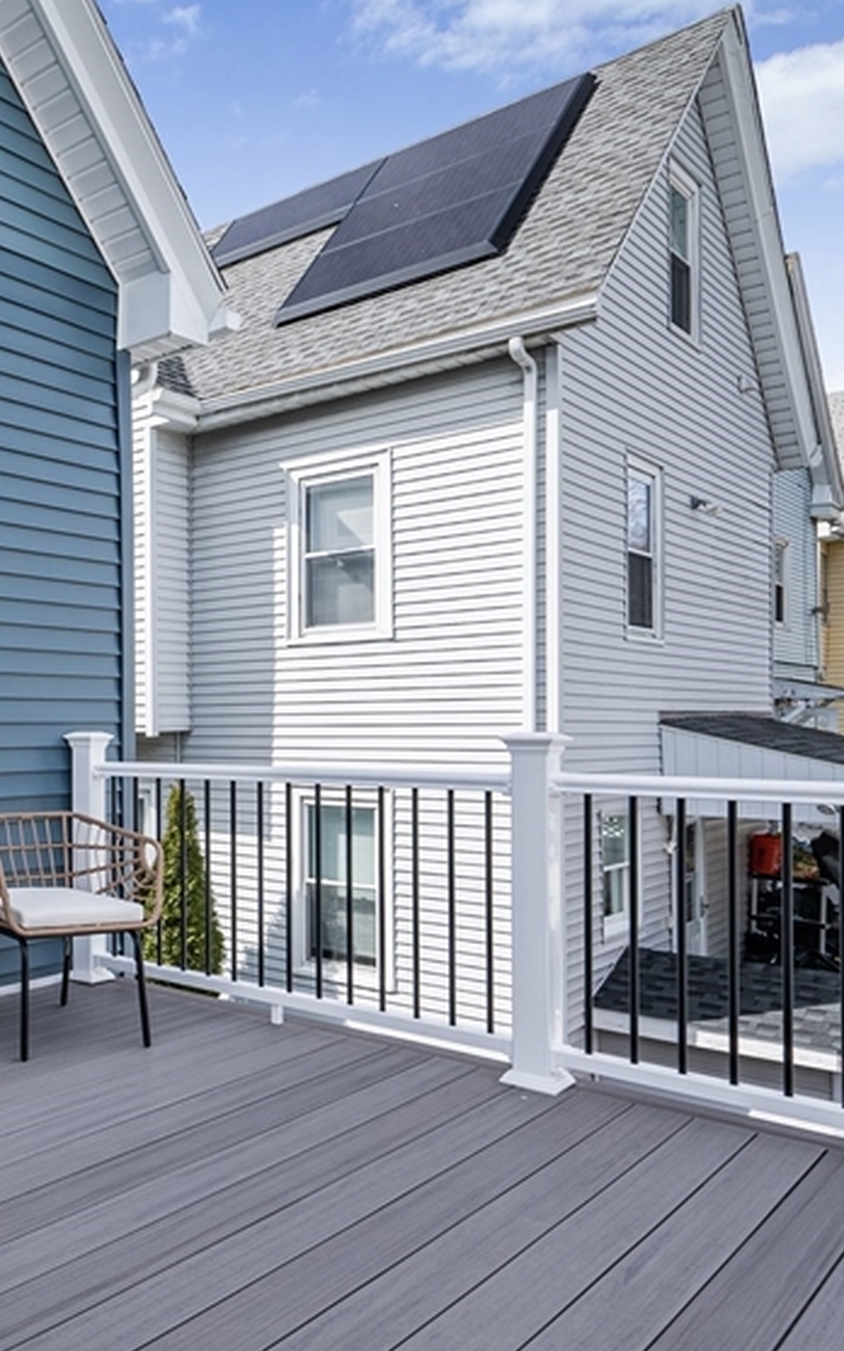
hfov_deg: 35.2
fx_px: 1104
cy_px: 723
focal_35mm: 30
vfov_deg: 62.8
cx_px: -107
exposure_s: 1/200
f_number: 9
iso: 320
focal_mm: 16
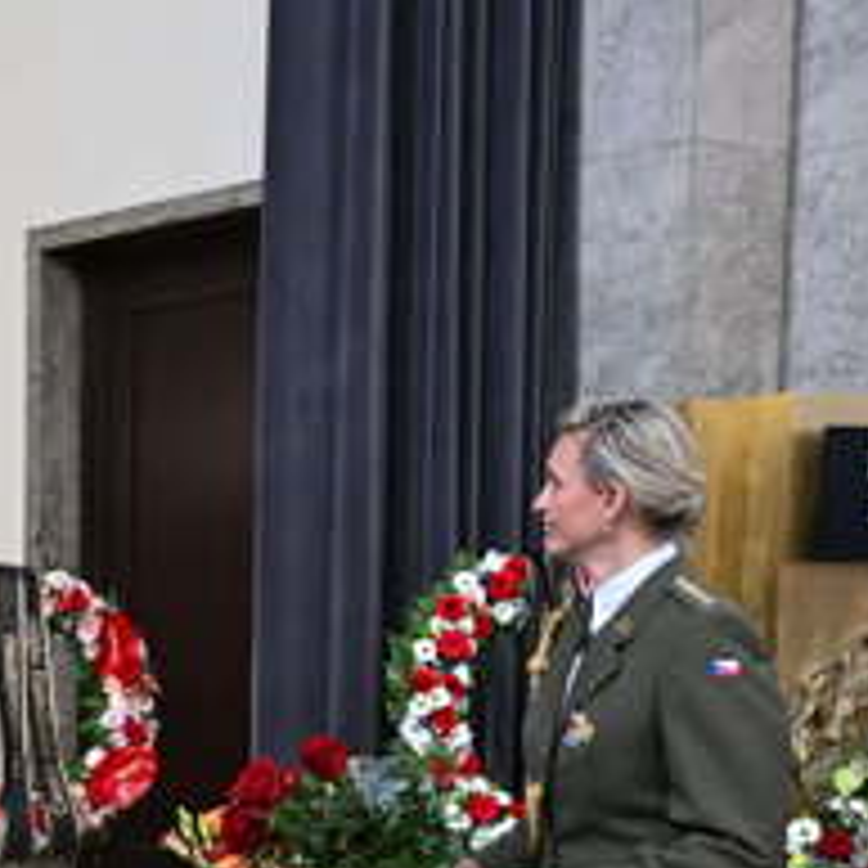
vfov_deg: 18.3
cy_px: 989
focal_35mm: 91
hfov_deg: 17.3
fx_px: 2582
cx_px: -405
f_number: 5
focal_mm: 30
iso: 4000
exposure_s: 1/250
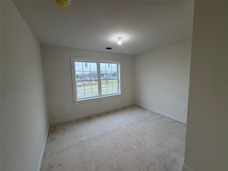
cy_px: 86
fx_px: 92
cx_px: 114
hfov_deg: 102.1
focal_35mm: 14
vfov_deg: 85.7
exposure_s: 1/120
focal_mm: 2.22
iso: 80
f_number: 2.2
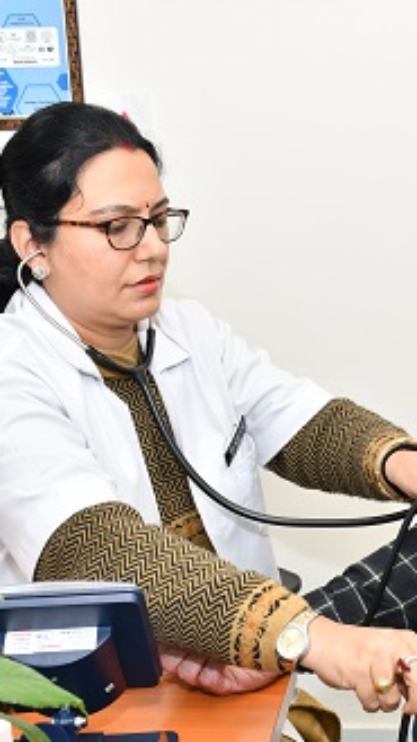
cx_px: 403
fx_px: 1219
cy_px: 373
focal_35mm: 62
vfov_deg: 33.8
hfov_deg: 18.9
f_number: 7.1
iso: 400
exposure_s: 1/125
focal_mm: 26
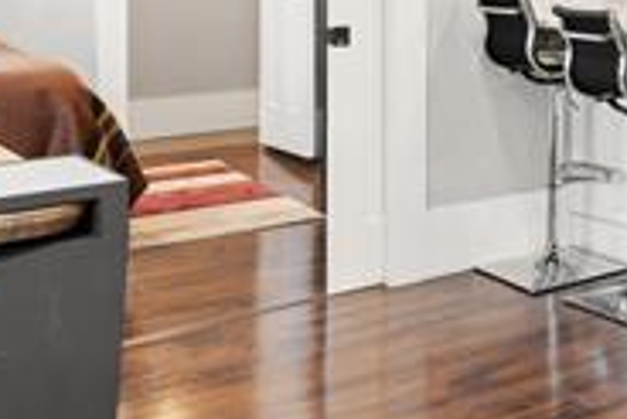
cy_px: -72
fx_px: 1028
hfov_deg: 27.8
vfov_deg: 21.5
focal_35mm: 59
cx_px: 825
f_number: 8
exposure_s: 1/5
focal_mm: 17
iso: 400
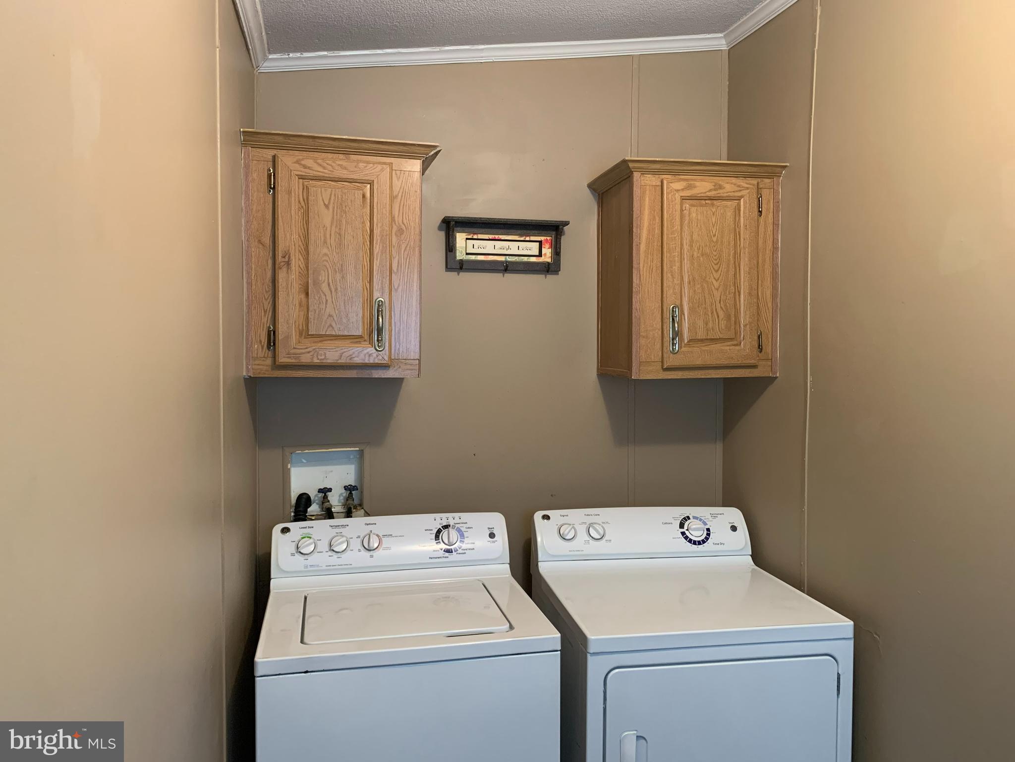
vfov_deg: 53.1
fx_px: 762
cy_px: 381
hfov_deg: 67.3
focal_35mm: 26
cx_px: 508
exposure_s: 1/40
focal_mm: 4.25
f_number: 1.8
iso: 250
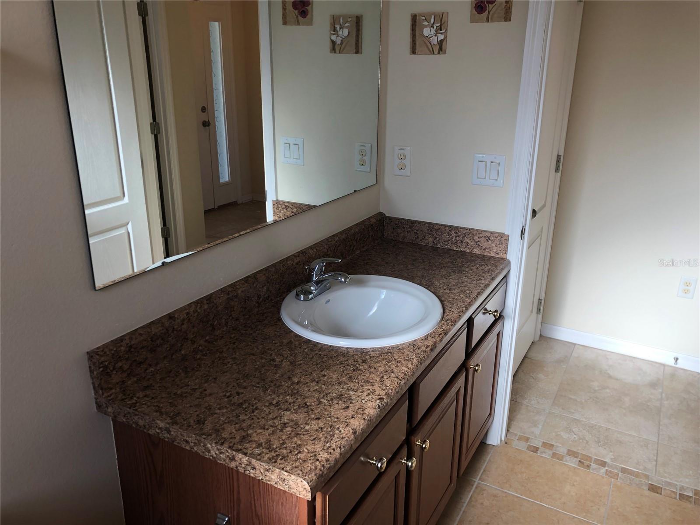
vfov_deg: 49.7
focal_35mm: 28
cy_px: 262
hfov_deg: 63.4
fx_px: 566
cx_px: 350
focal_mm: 4
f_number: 1.8
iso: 40
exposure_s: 1/120
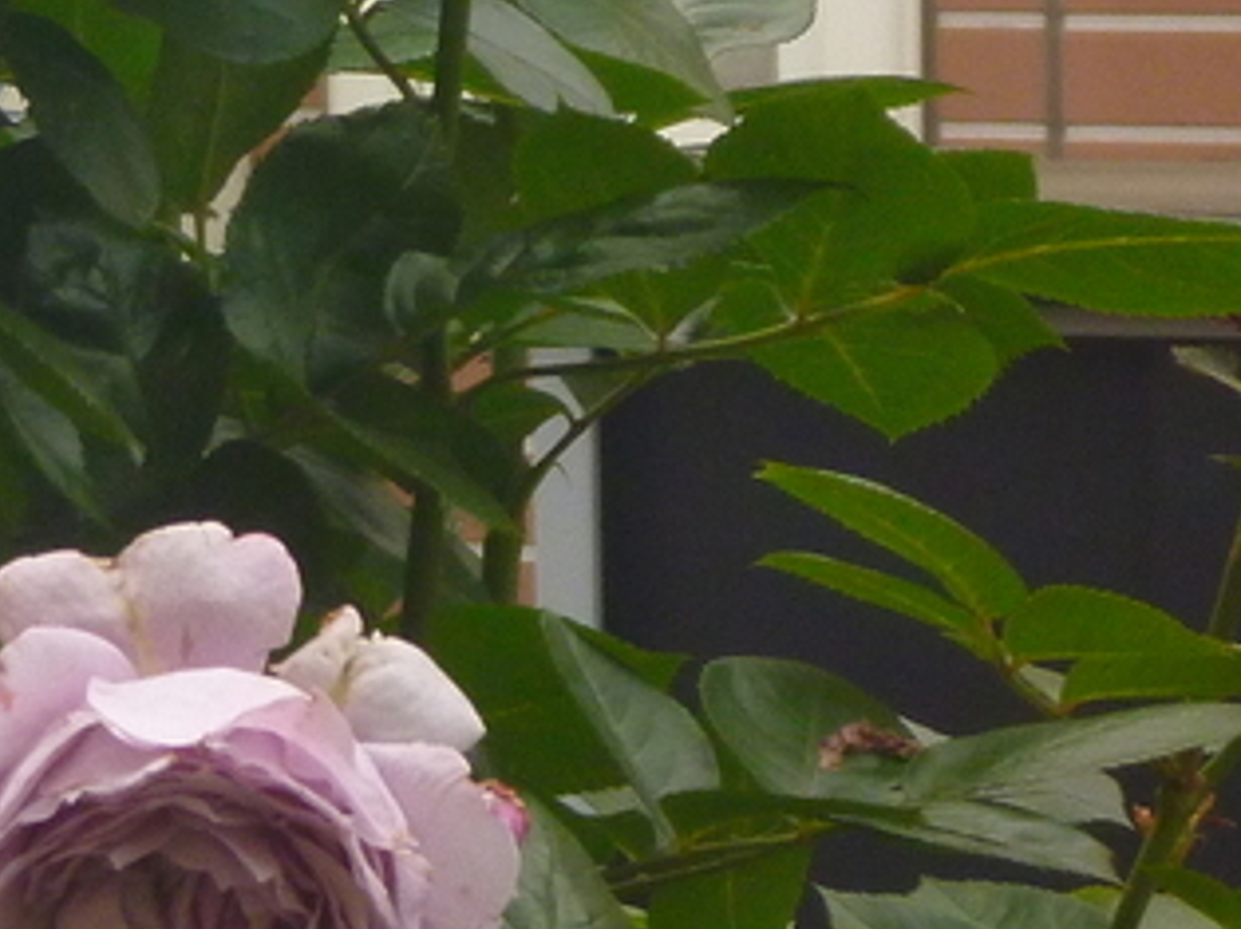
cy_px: -198
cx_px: -834
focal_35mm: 375
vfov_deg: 4.0
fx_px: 13434
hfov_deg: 5.2
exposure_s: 1/80
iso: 160
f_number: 5.7
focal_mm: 17.4
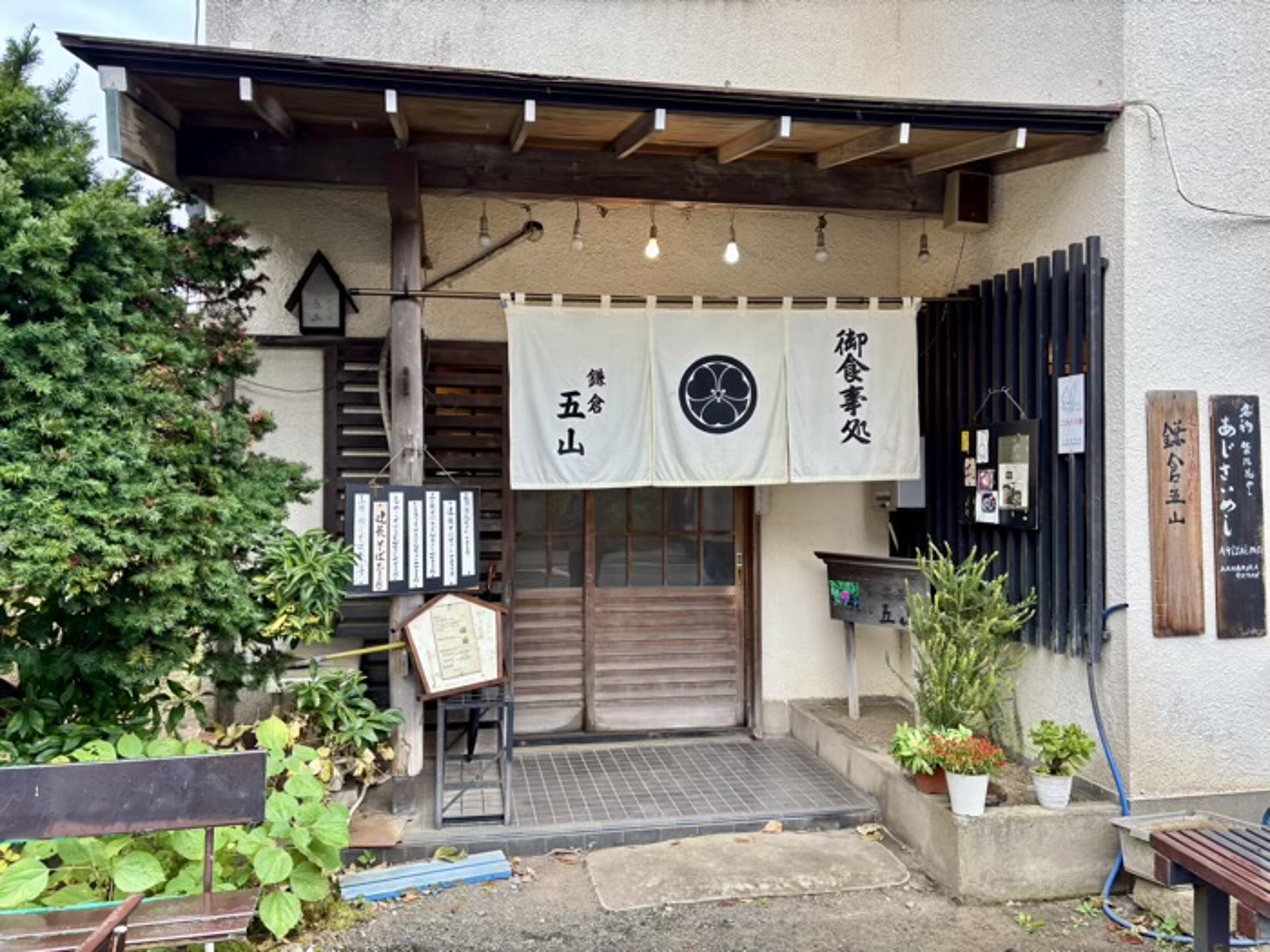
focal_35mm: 26
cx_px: 635
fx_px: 954
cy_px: 476
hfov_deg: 67.3
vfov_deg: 53.1
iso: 32
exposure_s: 1/121
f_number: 1.6
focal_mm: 5.96
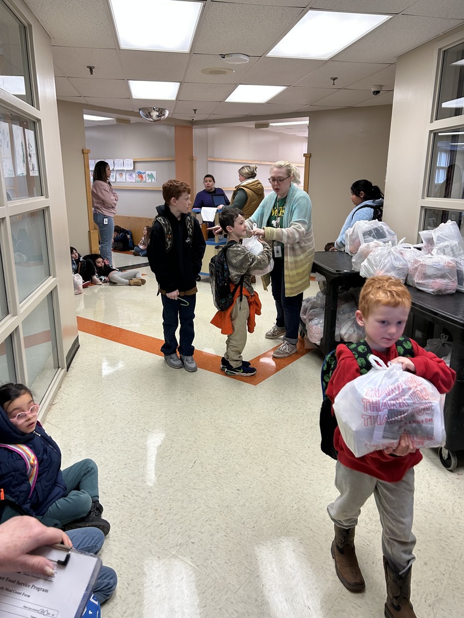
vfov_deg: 67.3
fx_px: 465
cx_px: 232
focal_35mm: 26
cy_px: 309
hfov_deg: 53.1
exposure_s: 1/120
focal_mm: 5.7
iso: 125
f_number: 1.5
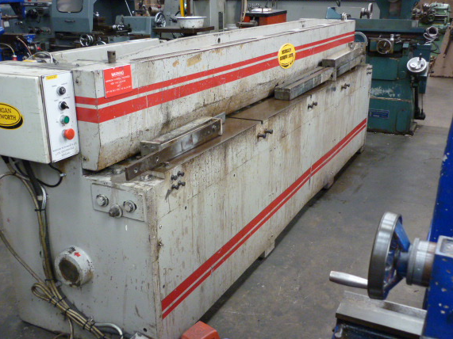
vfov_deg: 38.6
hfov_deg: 50.1
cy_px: 181
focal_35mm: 37
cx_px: 225
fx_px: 484
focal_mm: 5.5
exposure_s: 1/20
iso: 400
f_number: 2.8
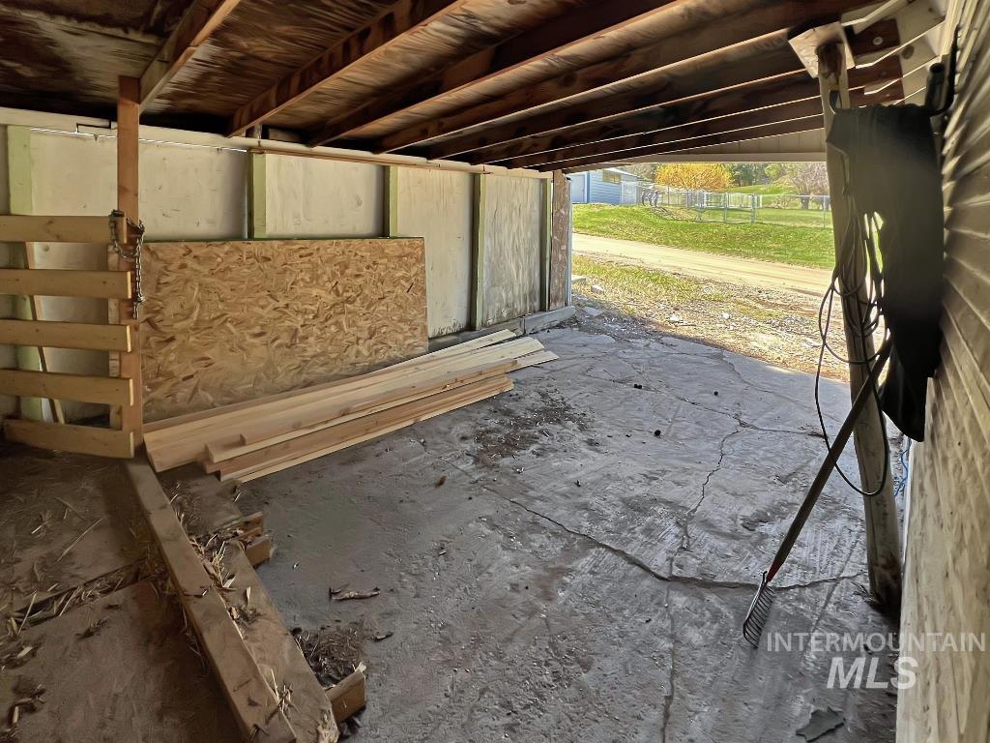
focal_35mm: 13
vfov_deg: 89.9
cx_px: 495
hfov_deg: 106.2
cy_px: 372
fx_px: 372
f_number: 1.8
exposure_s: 1/107
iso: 32
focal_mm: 1.57
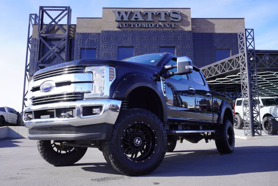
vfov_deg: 41.8
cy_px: 93
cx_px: 139
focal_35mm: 32
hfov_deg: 59.5
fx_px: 243
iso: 100
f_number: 8
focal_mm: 21
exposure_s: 1/100
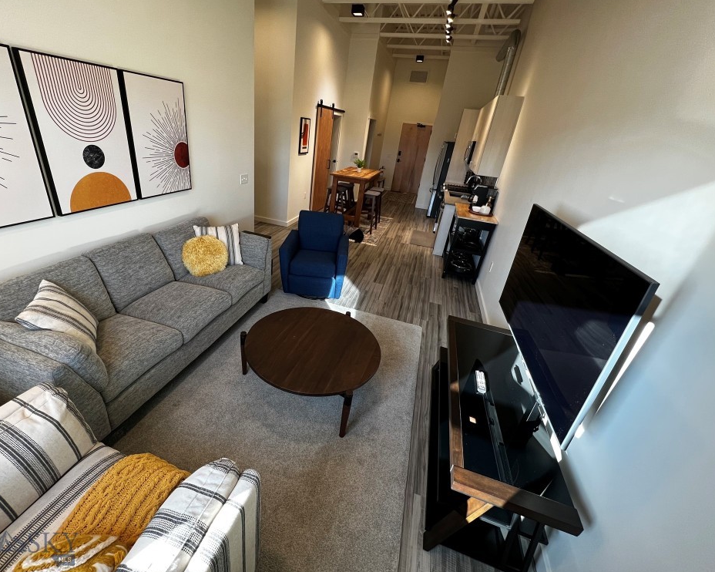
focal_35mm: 14
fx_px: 296
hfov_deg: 100.4
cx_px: 324
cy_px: 280
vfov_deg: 87.9
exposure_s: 1/120
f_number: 1.8
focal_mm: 1.57
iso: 200
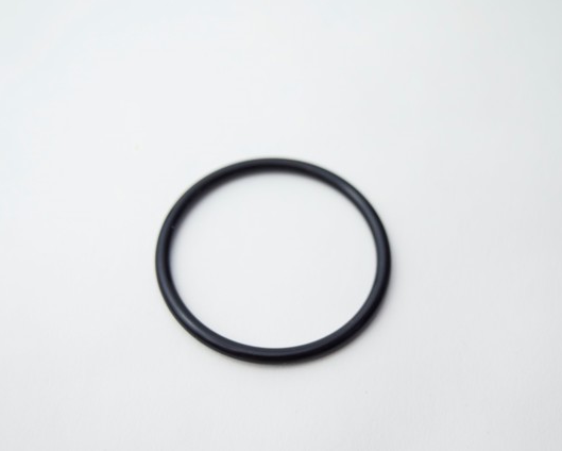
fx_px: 992
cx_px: 270
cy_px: 225
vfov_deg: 25.6
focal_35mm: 60
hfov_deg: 31.6
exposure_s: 1/60
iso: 800
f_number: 4.5
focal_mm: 35
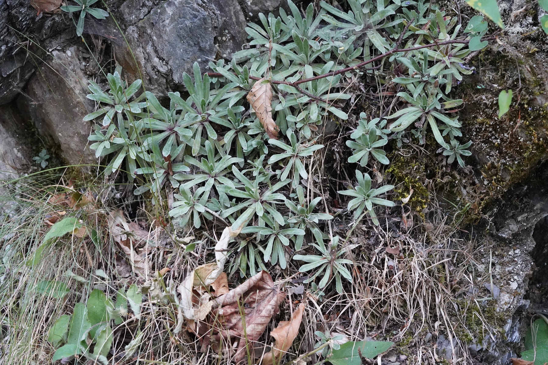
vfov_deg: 15.2
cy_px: 182
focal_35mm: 90
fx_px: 1370
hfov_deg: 22.6
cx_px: 274
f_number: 8
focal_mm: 90
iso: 12800
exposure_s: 1/320
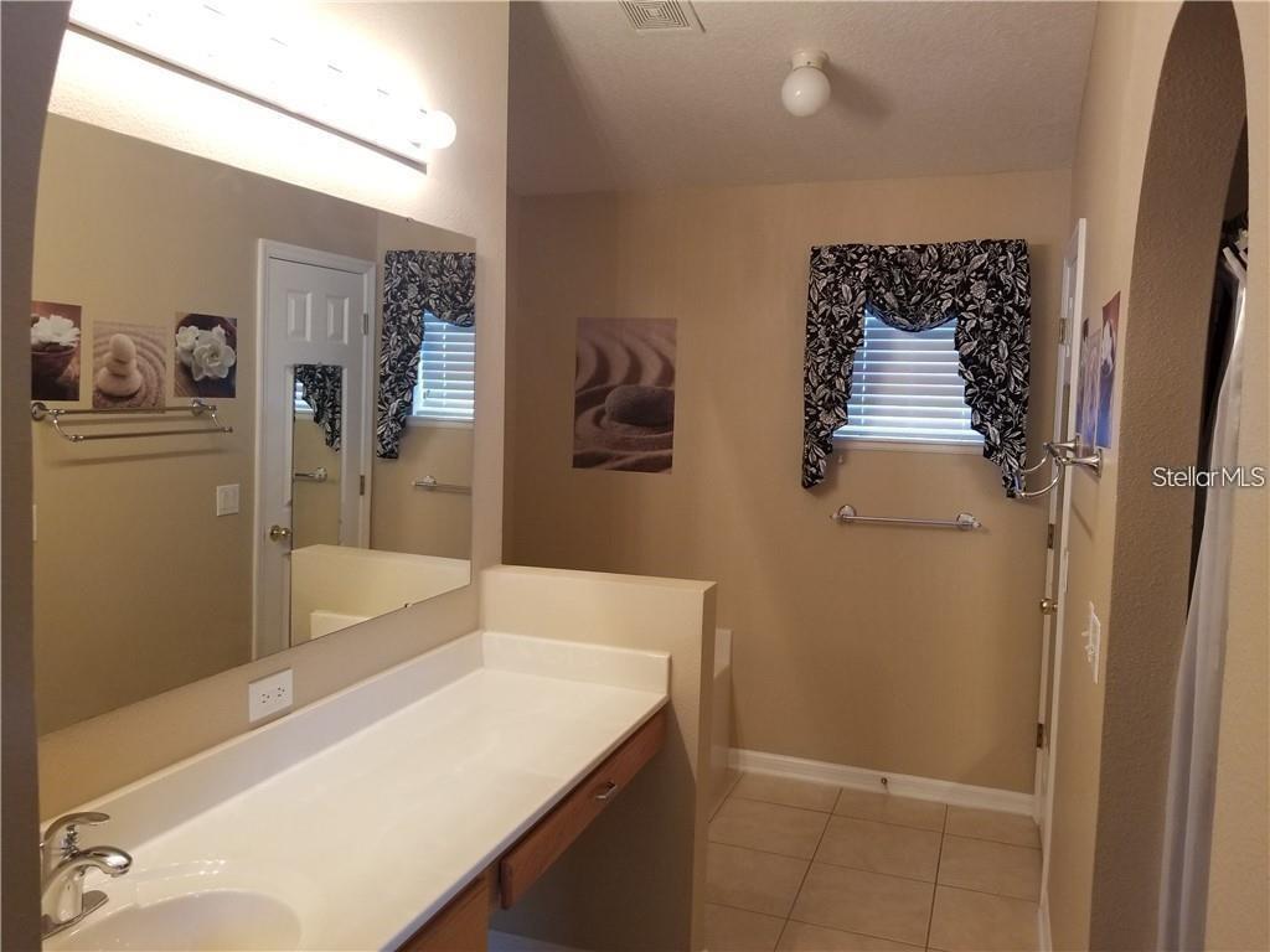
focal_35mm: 26
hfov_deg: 67.3
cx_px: 635
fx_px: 954
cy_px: 476
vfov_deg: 53.1
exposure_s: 1/60
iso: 160
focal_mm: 4.3
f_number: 1.7
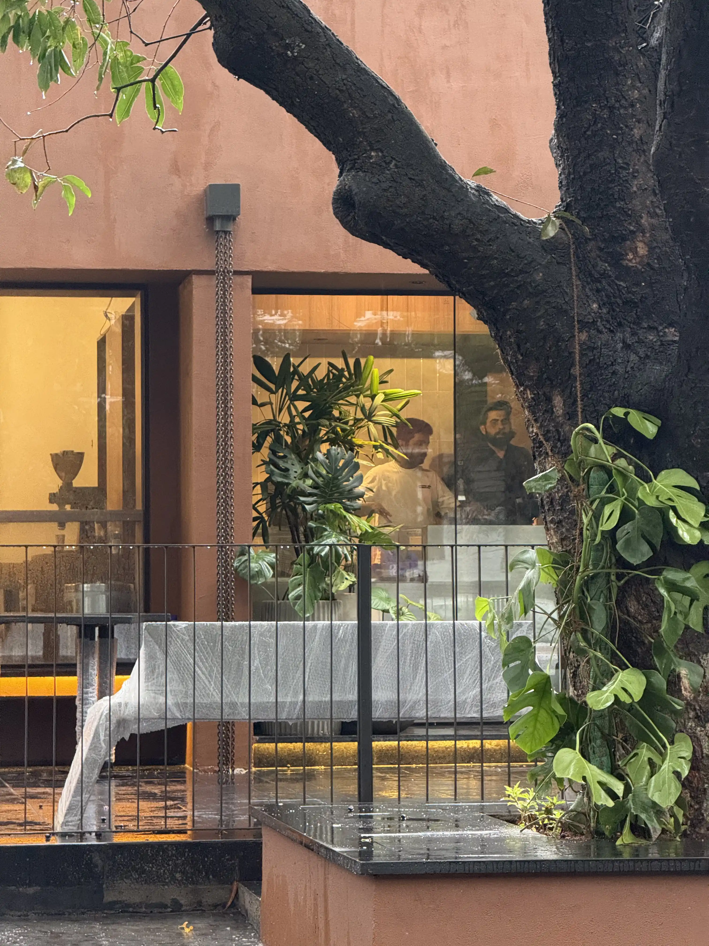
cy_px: 473
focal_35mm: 120
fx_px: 3277
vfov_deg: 16.4
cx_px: 354
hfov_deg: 12.3
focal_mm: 15.66
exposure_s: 1/76
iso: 500
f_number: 2.8
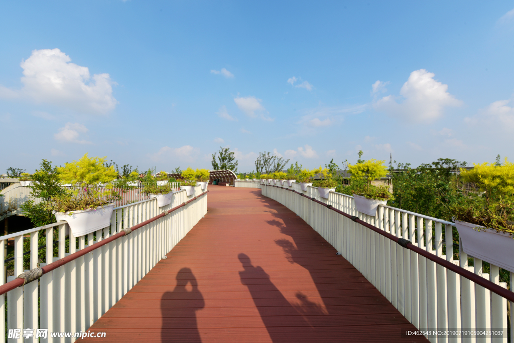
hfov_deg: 104.2
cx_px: 257
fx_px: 200
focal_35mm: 14
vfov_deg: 81.3
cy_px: 172
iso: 64
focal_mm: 14
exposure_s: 1/60
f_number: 13
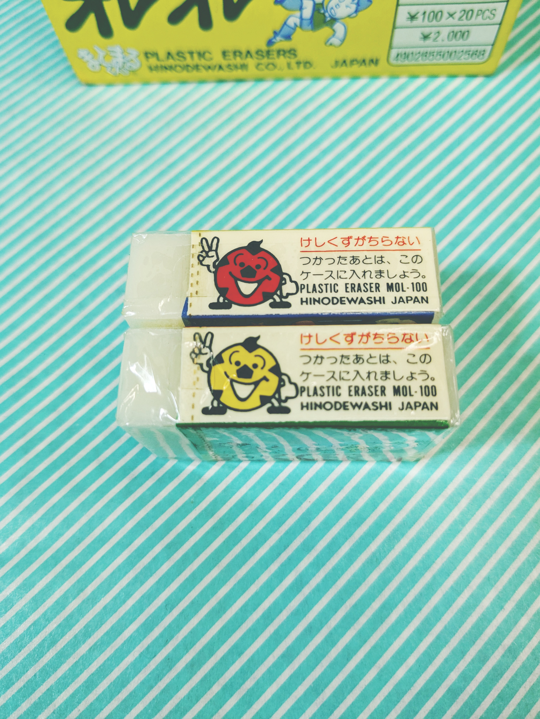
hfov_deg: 51.4
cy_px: 360
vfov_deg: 65.3
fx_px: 562
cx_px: 270
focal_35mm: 27
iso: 75
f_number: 1.73
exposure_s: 1/187
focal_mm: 4.38
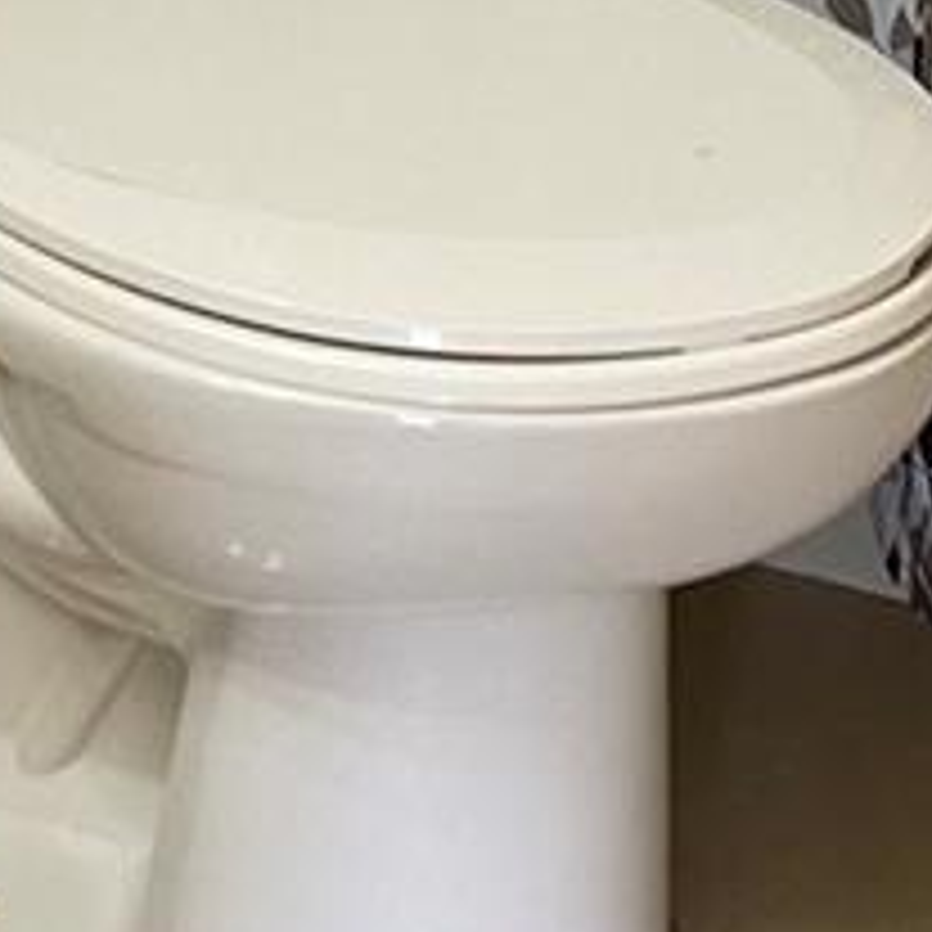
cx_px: 450
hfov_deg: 13.1
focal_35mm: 133
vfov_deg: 11.9
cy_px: -846
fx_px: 4051
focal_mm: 4.25
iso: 80
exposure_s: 1/60
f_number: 1.8
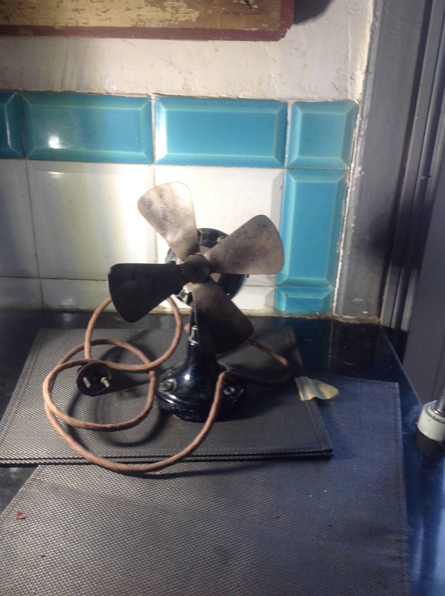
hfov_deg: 40.6
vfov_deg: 52.7
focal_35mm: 35
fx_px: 602
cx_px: 222
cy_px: 298
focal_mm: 4.28
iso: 64
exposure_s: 1/15
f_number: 2.4
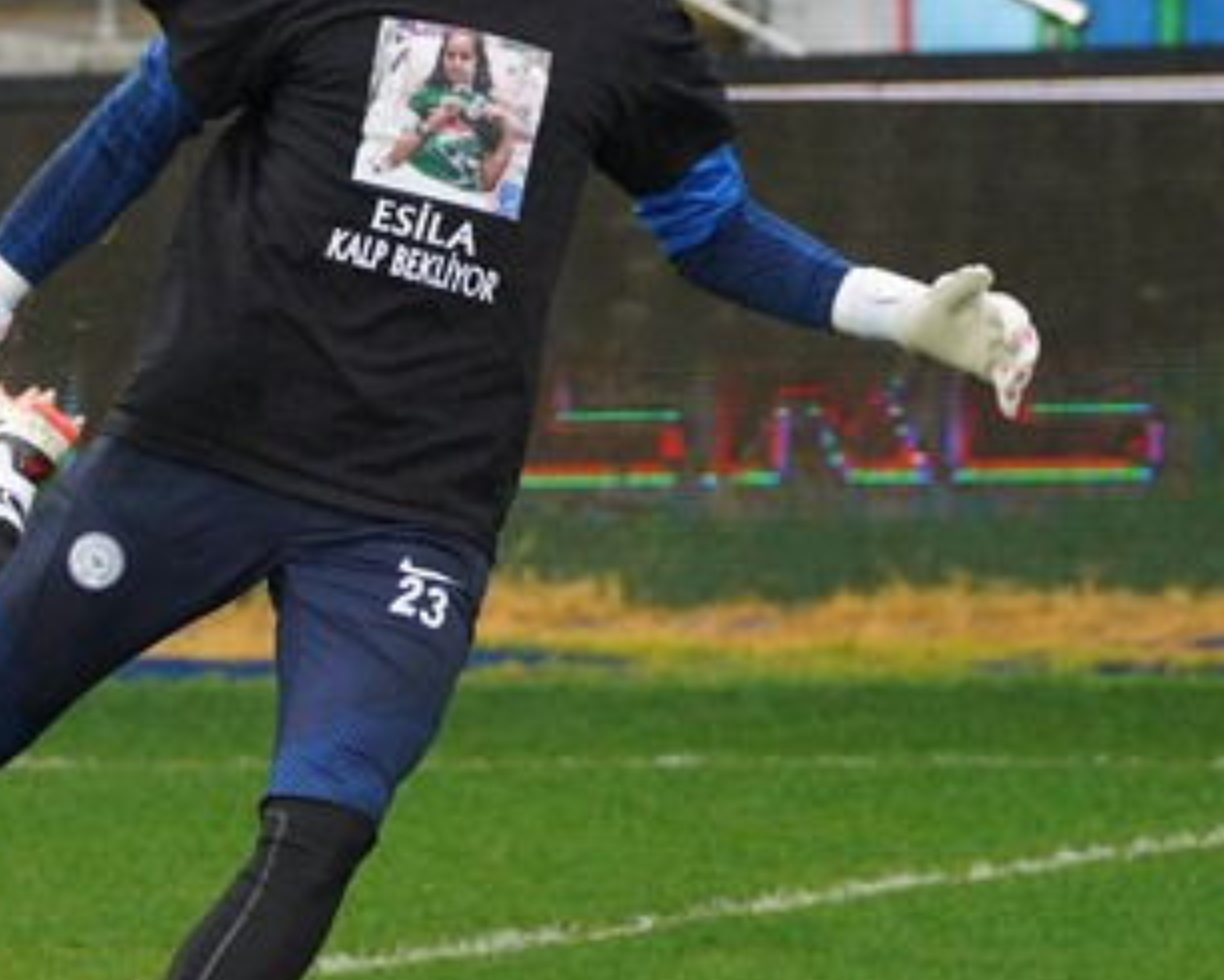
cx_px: 212
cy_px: 334
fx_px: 18590
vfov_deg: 3.0
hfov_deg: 3.8
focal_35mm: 513
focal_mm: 226
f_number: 5.6
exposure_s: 1/2000
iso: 8000
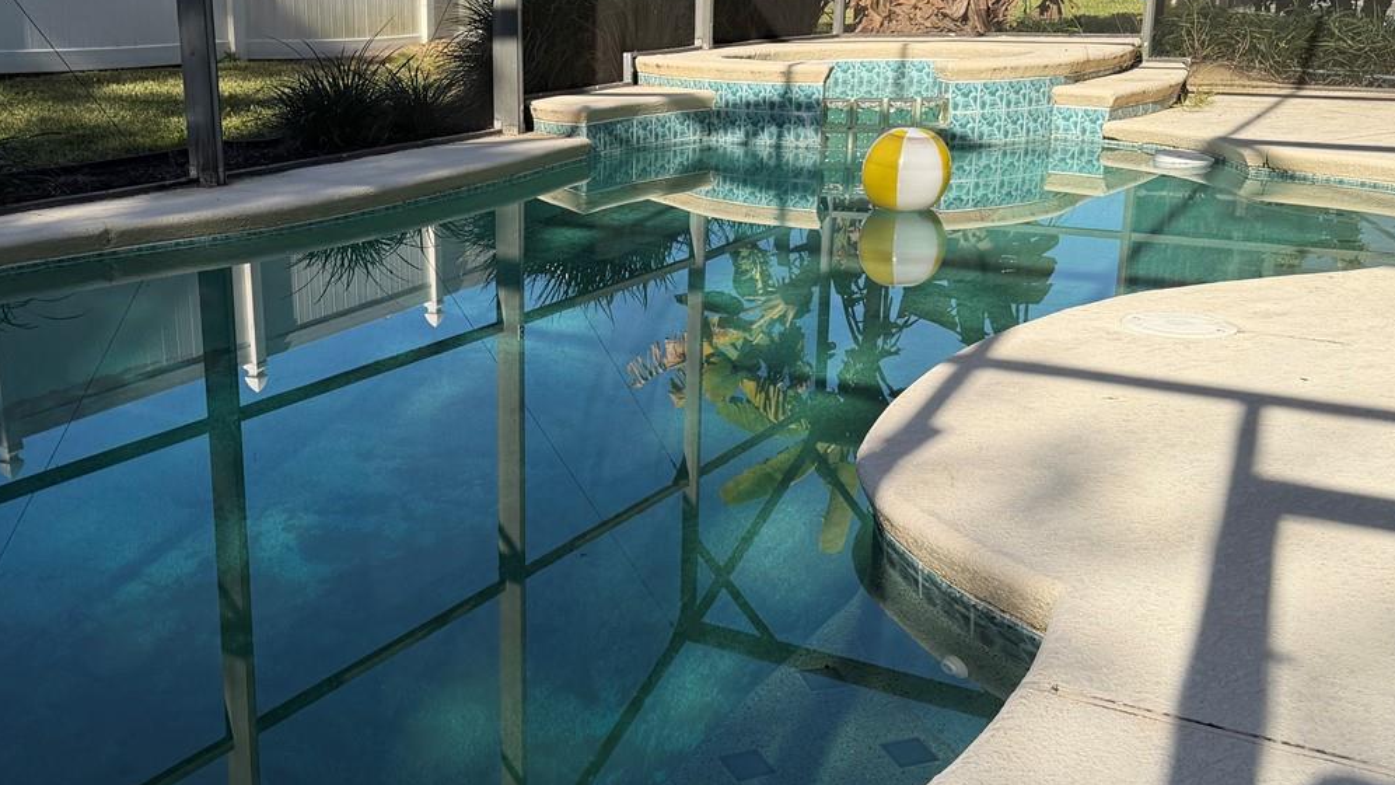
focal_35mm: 42
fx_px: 1553
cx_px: 508
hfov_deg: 47.8
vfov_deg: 28.3
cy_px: 419
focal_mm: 6.76
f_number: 1.78
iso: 80
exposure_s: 1/2110
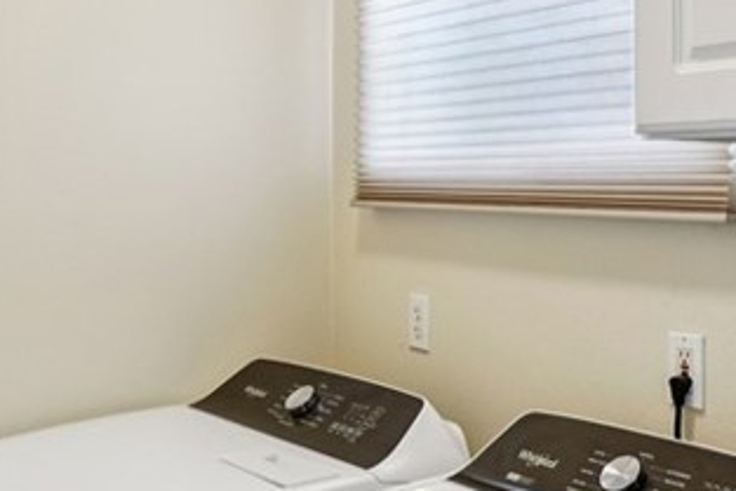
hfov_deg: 39.0
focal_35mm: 50
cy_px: 171
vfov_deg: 27.1
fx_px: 1016
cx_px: 529
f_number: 8
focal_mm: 15.2
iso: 400
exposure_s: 1/15
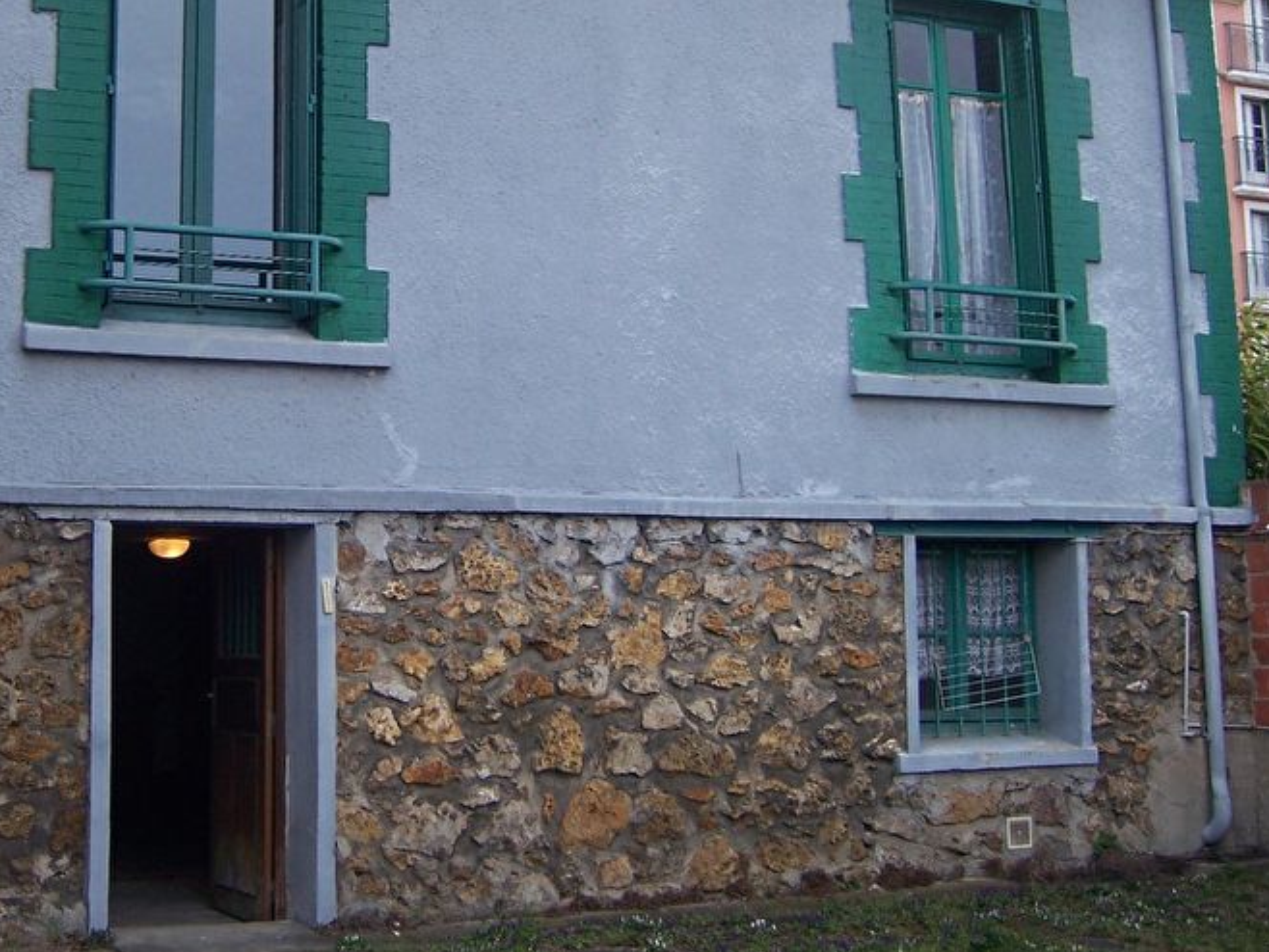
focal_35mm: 56
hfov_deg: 33.8
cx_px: 368
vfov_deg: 26.0
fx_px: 2054
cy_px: 304
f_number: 2.8
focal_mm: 6.2
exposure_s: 1/320
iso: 80
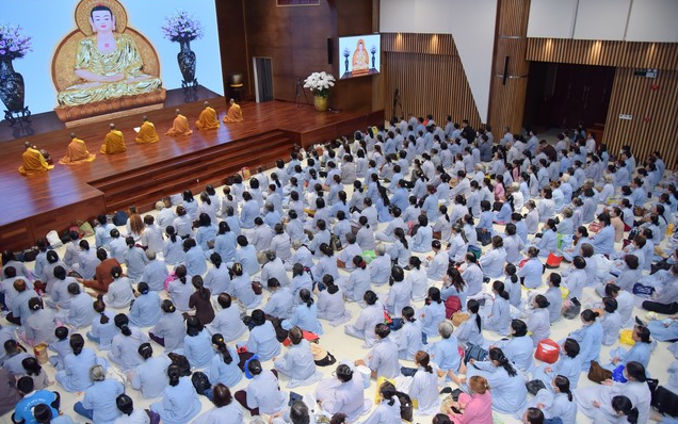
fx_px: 462
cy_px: 208
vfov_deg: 49.3
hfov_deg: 72.5
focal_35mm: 25
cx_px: 334
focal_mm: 24
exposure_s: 1/125
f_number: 4
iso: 640
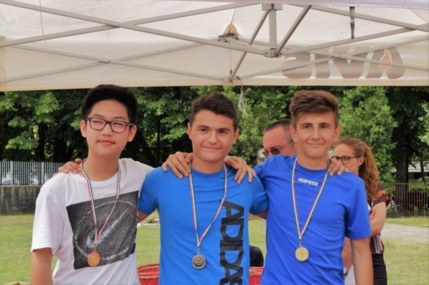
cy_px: 142
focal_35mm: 48
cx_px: 214
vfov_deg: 28.0
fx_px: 572
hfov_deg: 41.1
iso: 200
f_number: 9
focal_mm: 32
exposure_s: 1/320
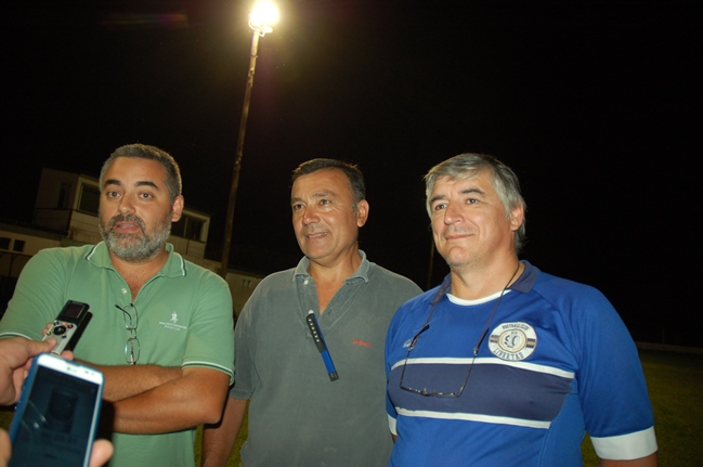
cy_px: 234
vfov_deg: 47.8
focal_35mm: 27
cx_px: 352
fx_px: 527
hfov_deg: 67.4
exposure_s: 1/60
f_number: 3.5
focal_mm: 18
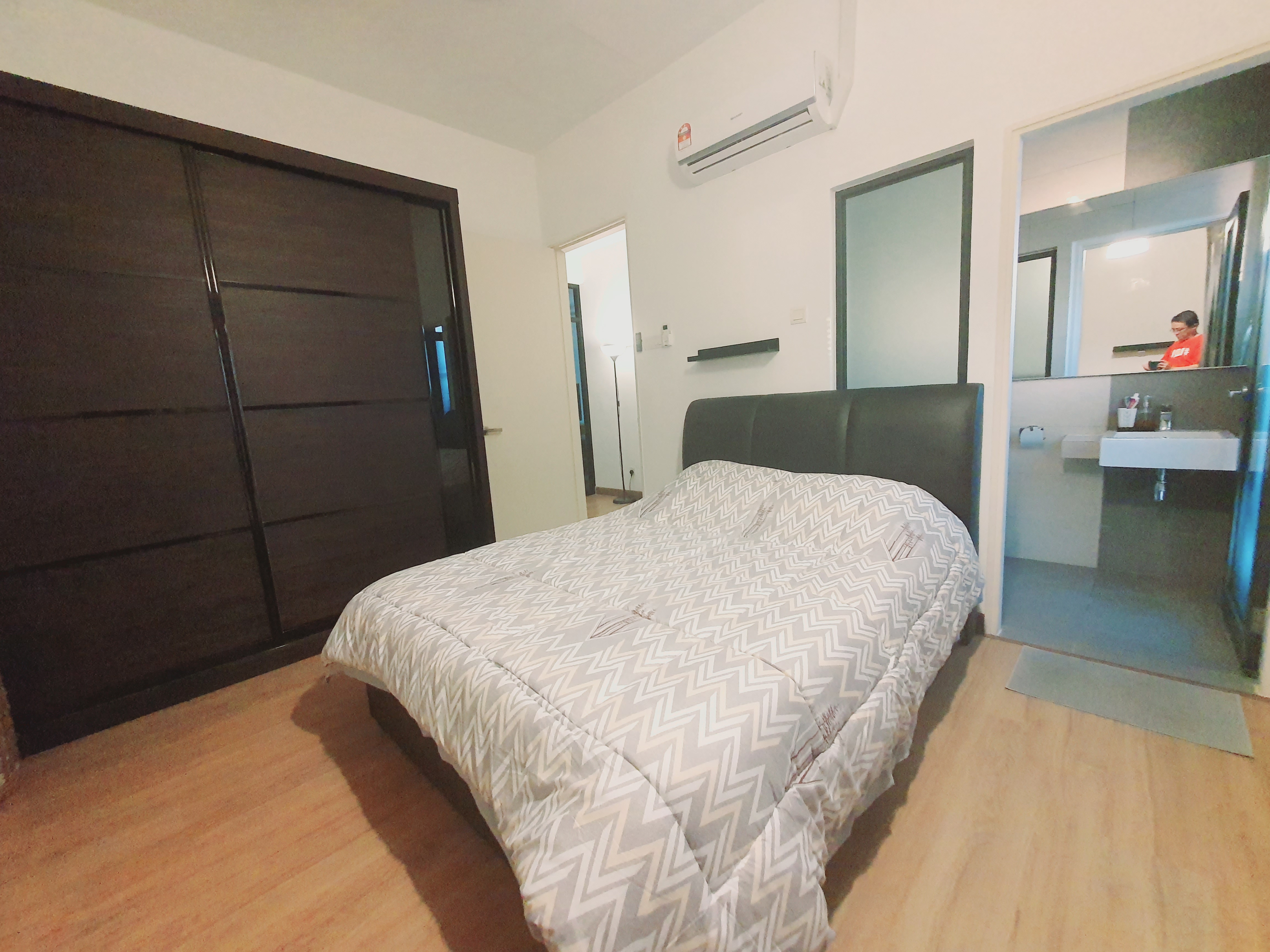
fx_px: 477
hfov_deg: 106.2
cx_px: 635
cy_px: 476
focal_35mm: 13
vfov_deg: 89.9
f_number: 2.2
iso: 640
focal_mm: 1.8
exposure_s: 1/33
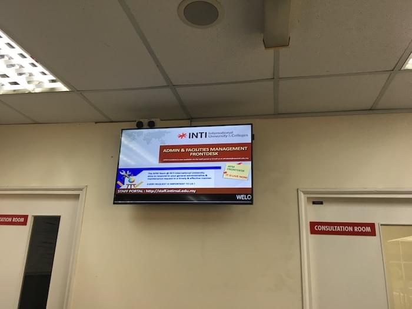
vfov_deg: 48.2
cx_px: 206
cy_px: 154
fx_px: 345
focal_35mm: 29
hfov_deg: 61.7
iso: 40
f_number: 2.2
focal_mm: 4.15
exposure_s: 1/33
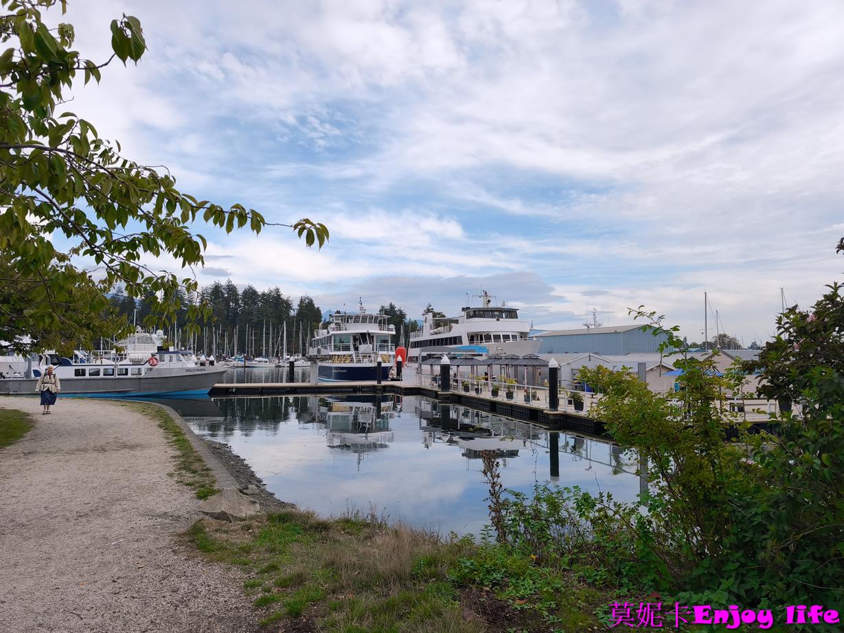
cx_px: 422
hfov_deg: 73.9
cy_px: 316
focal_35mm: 23
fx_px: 561
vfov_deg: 58.9
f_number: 1.6
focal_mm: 6.57
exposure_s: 1/3064
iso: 50
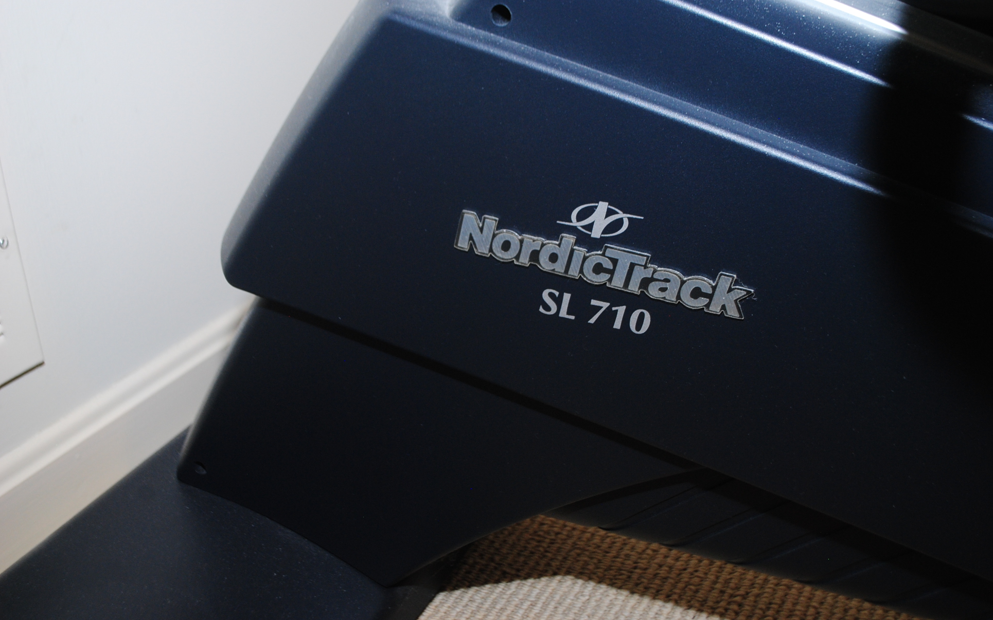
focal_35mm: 43
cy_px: 319
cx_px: 496
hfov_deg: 46.2
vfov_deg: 29.9
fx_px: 1164
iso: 400
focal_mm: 28
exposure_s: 1/20
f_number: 4.5
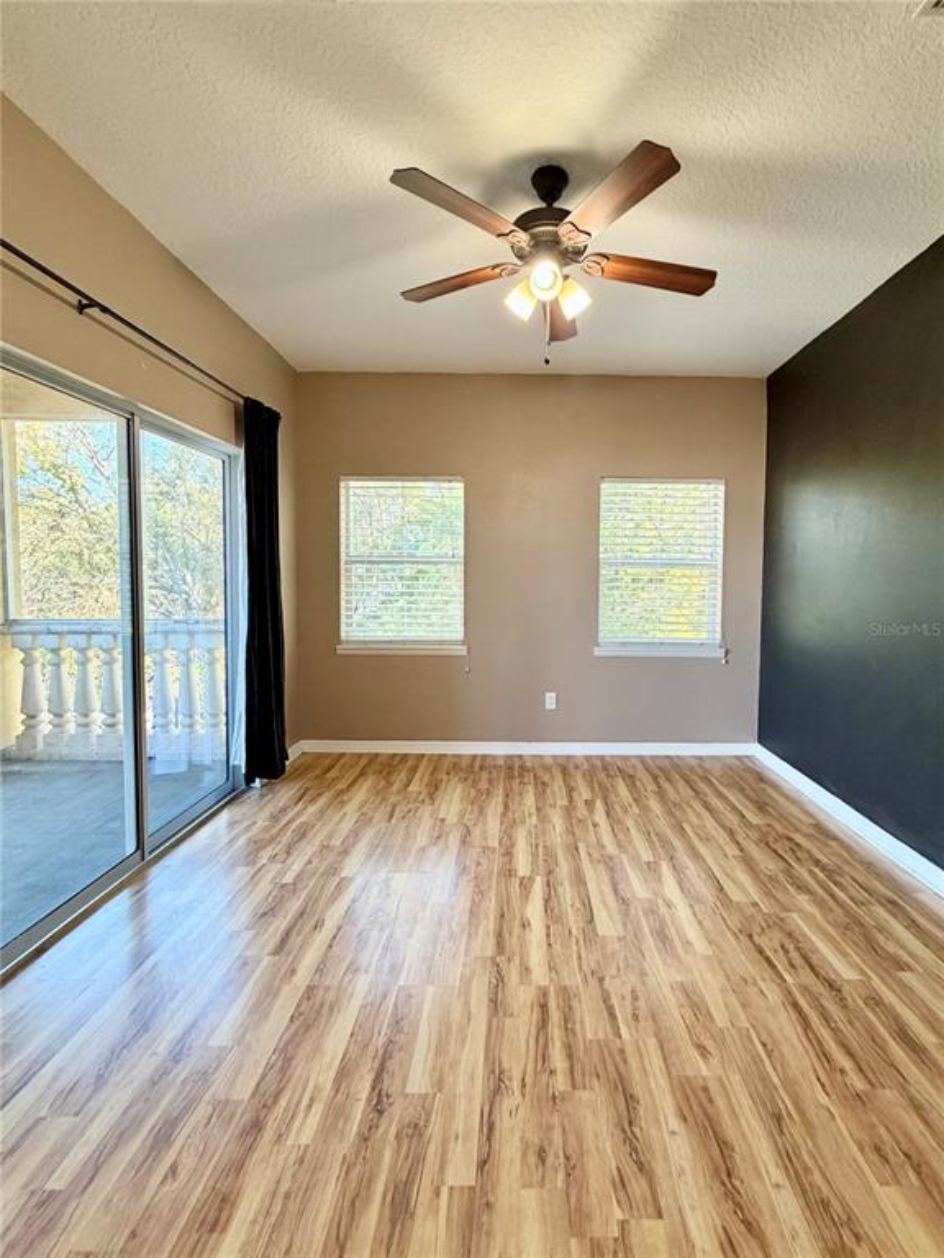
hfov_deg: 85.7
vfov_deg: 102.1
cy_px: 629
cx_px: 472
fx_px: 509
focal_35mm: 14
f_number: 2.2
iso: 250
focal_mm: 2.22
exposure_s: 1/120
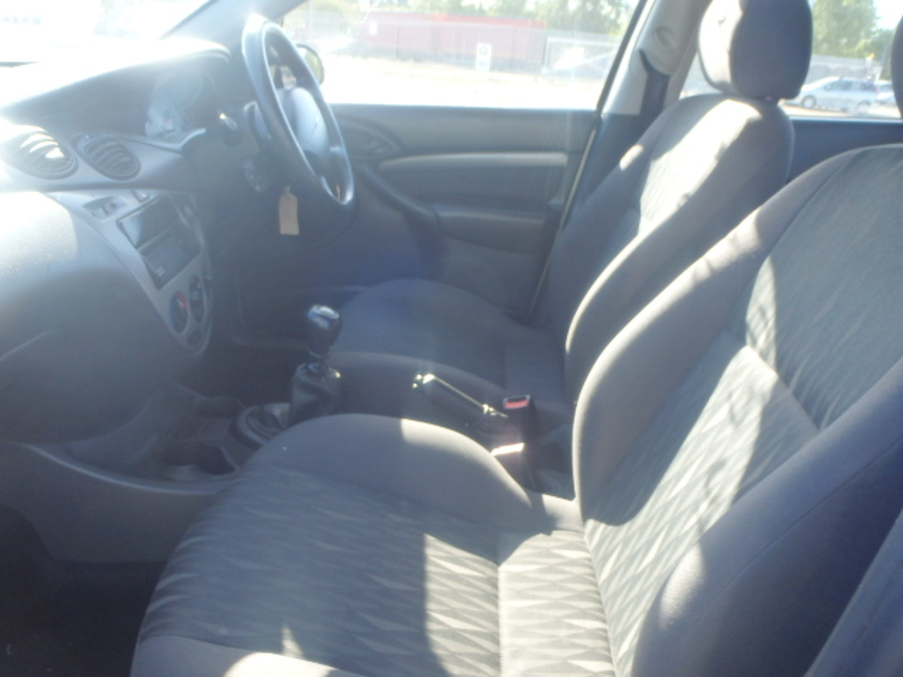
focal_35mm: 28
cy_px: 338
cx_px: 452
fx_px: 730
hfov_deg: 63.4
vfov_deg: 49.7
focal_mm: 5
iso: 125
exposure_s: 1/80
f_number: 3.9
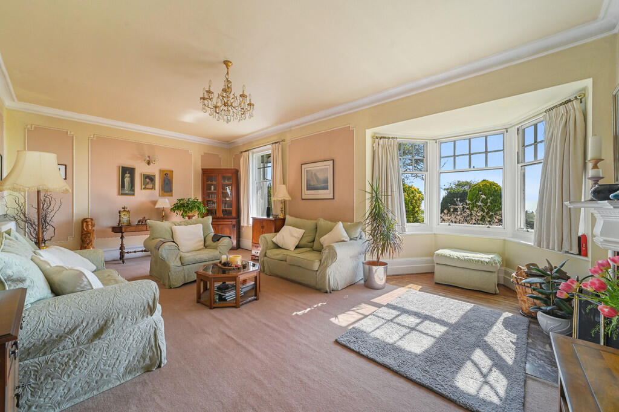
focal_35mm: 14
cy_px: 206
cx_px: 310
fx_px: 241
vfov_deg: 81.1
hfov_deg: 104.3
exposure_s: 1/20
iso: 400
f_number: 8
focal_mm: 14
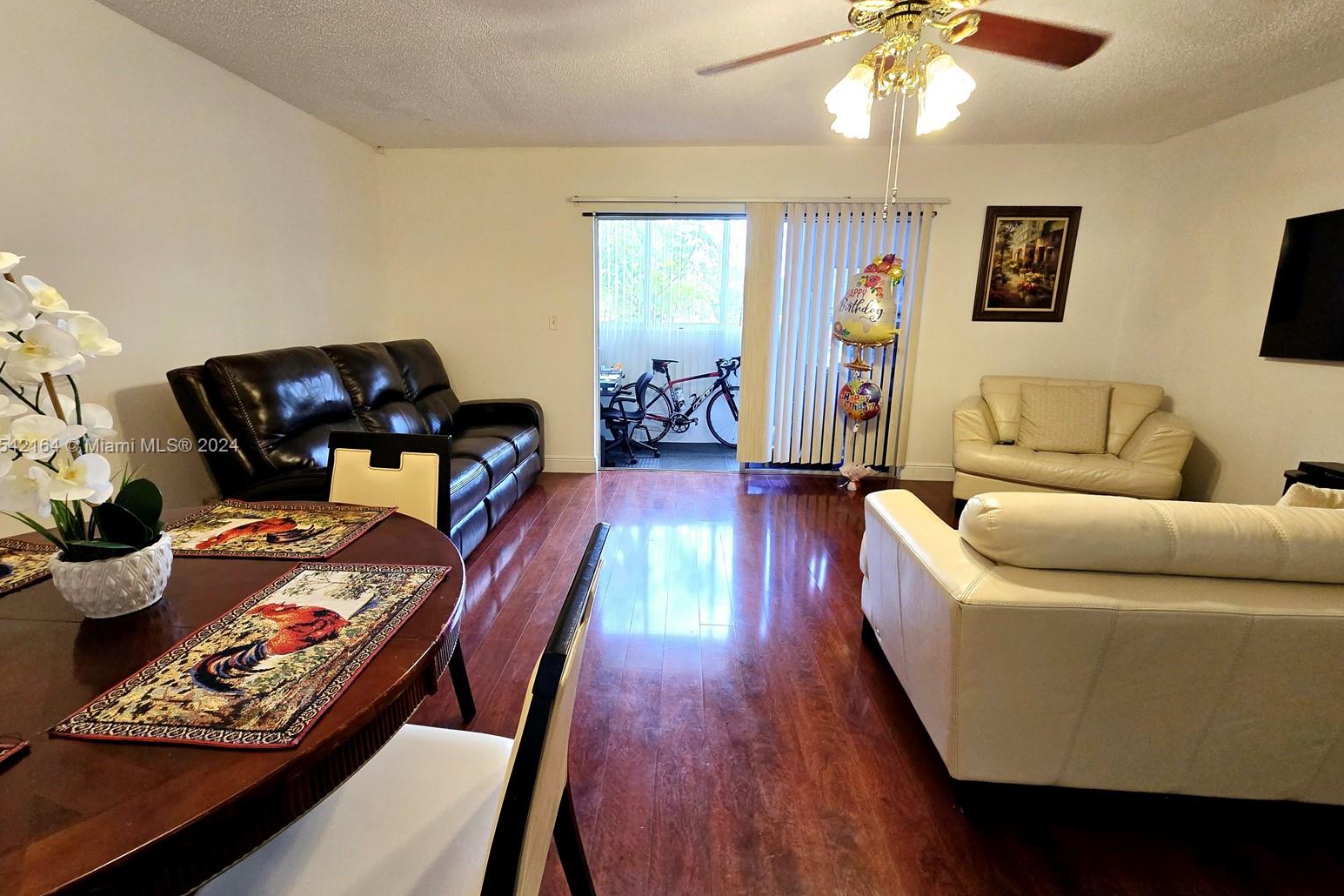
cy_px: 447
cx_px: 657
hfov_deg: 104.2
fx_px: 523
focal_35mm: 14
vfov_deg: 81.2
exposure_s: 1/60.2
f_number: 2.2
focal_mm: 2.2
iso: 200
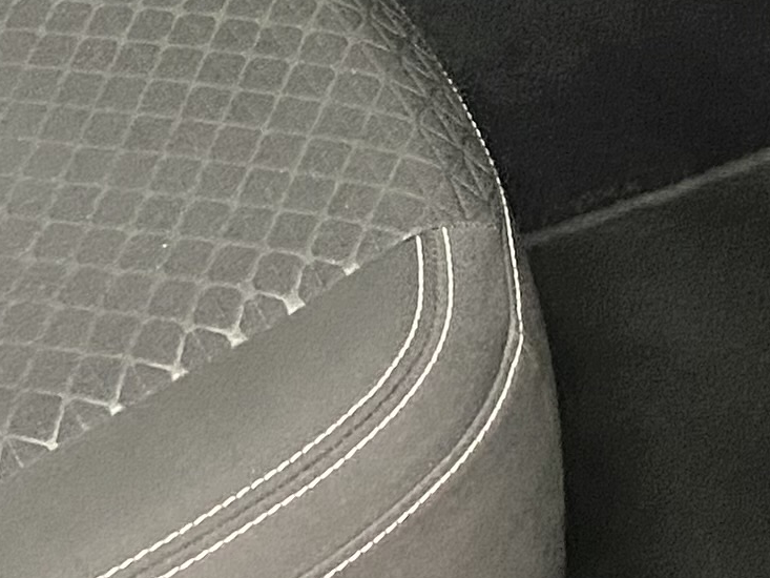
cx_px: 272
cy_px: -189
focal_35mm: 143
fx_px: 3181
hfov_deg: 13.8
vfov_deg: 10.2
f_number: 1.8
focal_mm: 4.25
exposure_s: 1/30
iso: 800
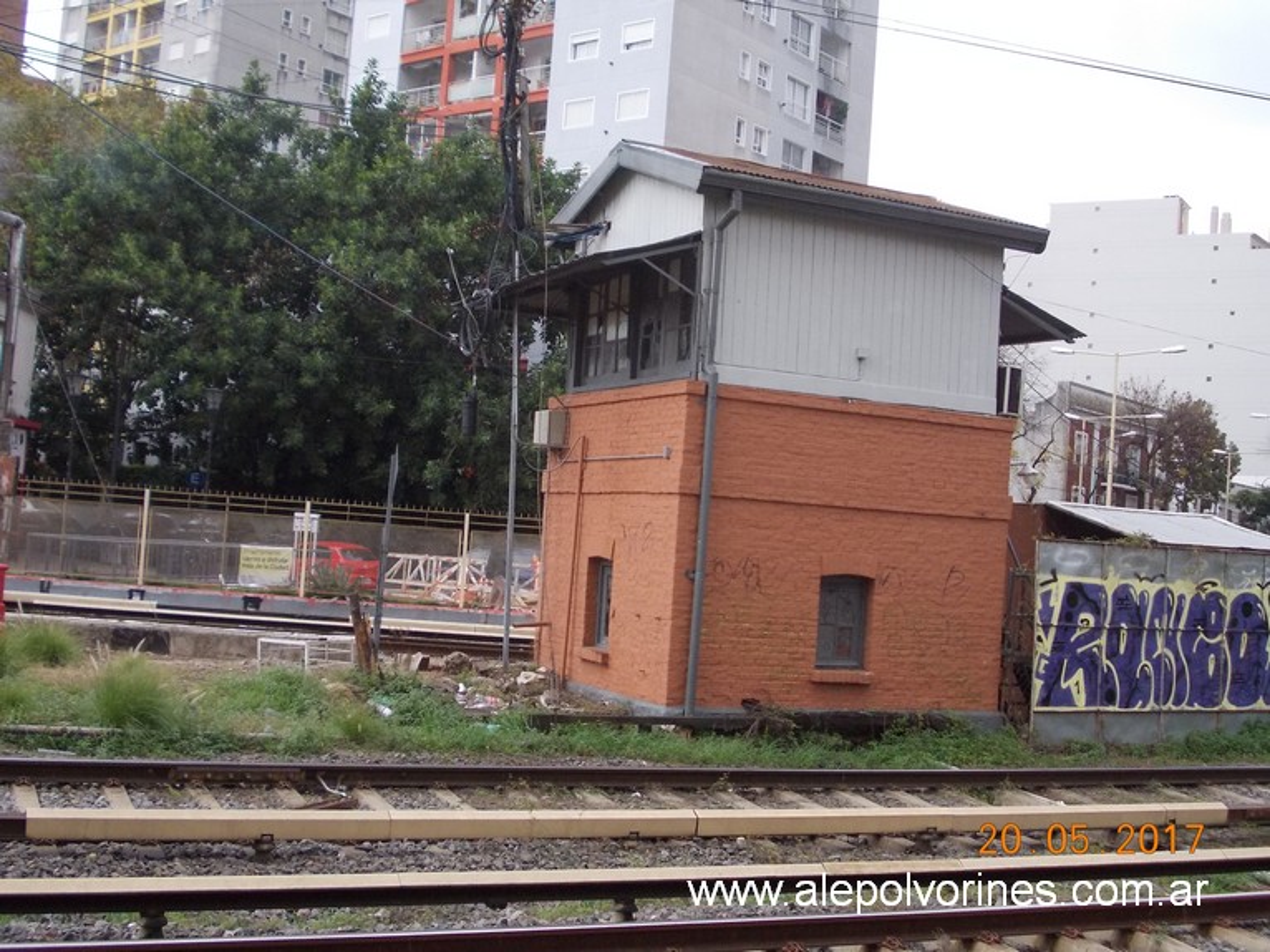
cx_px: 635
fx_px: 1577
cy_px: 476
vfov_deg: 33.6
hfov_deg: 43.9
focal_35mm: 43
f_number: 3.3
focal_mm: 6.1
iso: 200
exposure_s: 1/200
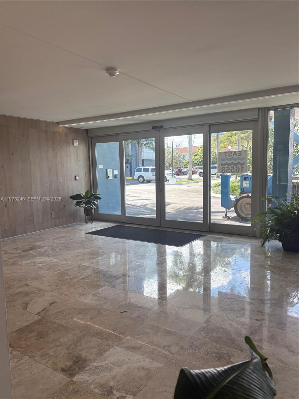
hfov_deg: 53.1
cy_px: 200
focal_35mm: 26
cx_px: 150
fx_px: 299
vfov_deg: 67.3
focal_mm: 5.96
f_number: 1.6
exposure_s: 1/289
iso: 64
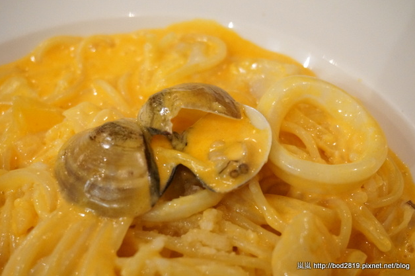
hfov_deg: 36.3
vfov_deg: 24.6
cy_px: 138
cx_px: 209
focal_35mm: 55
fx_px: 633
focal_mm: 36
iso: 3200
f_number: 5.6
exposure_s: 1/25
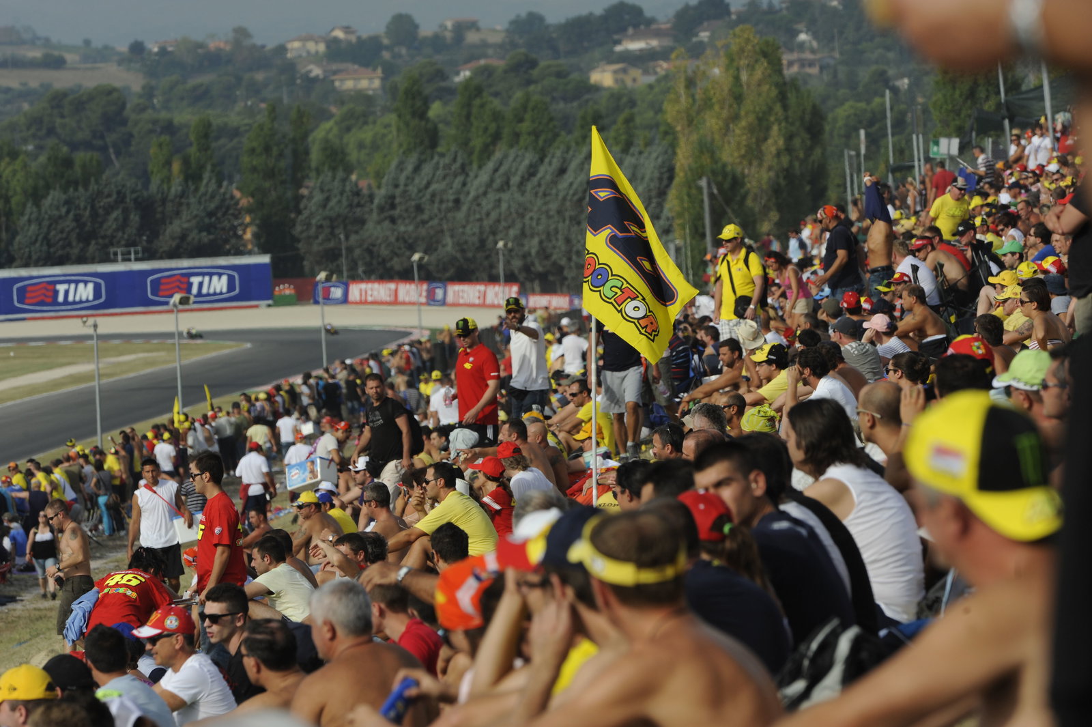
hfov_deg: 7.4
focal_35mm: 280
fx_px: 8489
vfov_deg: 4.9
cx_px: 546
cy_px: 364
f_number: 10
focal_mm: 280
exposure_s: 1/640
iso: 320
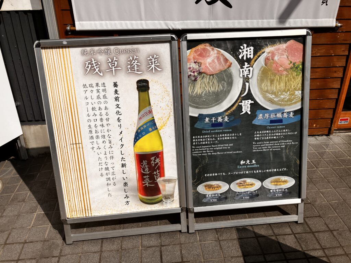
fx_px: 284
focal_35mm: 28
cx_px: 176
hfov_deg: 63.4
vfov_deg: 49.7
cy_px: 132
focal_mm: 3.99
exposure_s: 1/4049
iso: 32
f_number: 1.8
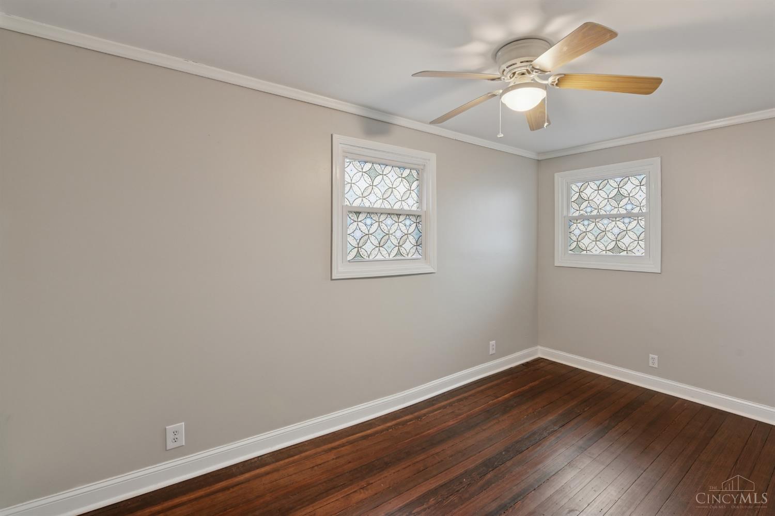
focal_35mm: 15
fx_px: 323
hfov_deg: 100.4
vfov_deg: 77.3
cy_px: 258
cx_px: 388
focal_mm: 15
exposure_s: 1/10
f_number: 8
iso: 400
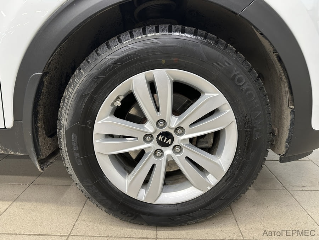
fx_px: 221
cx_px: 160
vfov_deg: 56.8
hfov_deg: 71.6
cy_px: 120
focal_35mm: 24
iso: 200
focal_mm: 6.86
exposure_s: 1/50
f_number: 1.78
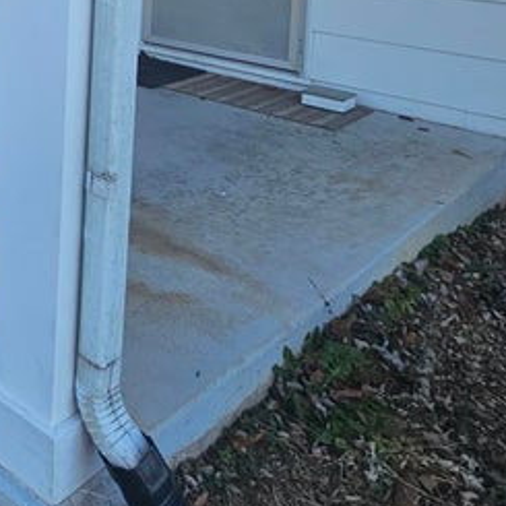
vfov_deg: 34.8
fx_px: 662
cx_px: -232
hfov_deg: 28.8
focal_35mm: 40
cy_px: -76
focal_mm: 2.2
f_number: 2.2
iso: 50
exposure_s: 1/376
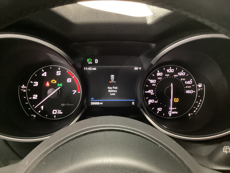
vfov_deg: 45.4
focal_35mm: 31
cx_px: 115
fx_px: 206
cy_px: 86
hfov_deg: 58.4
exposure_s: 1/15
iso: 640
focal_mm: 3.3
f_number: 2.4
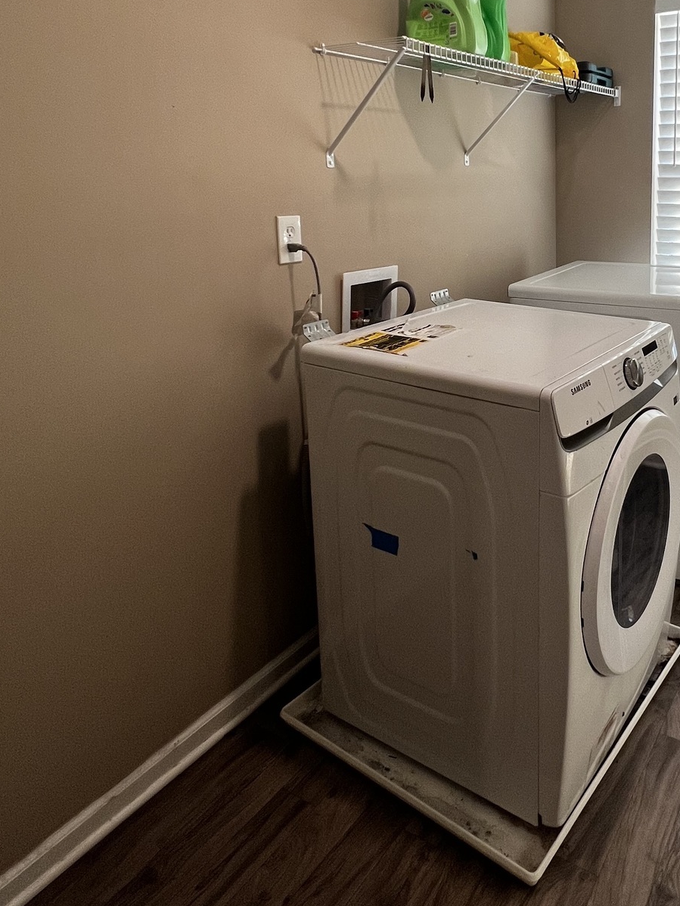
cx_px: 513
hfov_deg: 52.4
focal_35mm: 25
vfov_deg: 66.9
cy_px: 279
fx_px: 655
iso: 160
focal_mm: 1.57
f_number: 1.8
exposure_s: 1/120
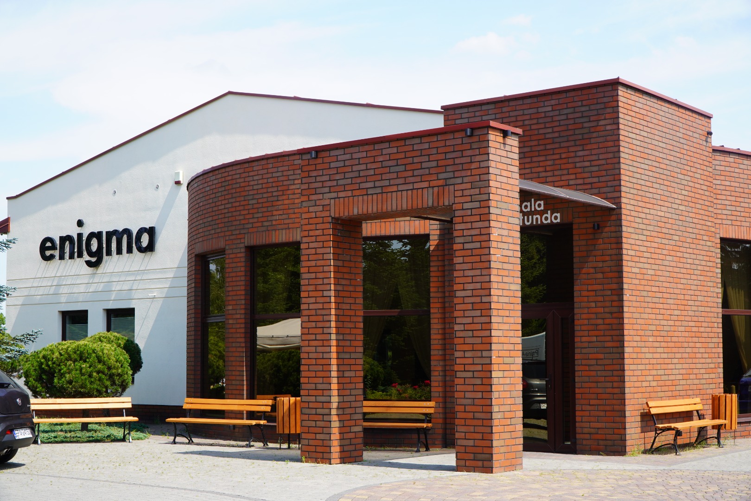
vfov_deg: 25.8
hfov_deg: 37.9
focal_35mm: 52
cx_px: 376
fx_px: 1095
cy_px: 250
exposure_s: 1/125
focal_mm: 35
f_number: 8
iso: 100
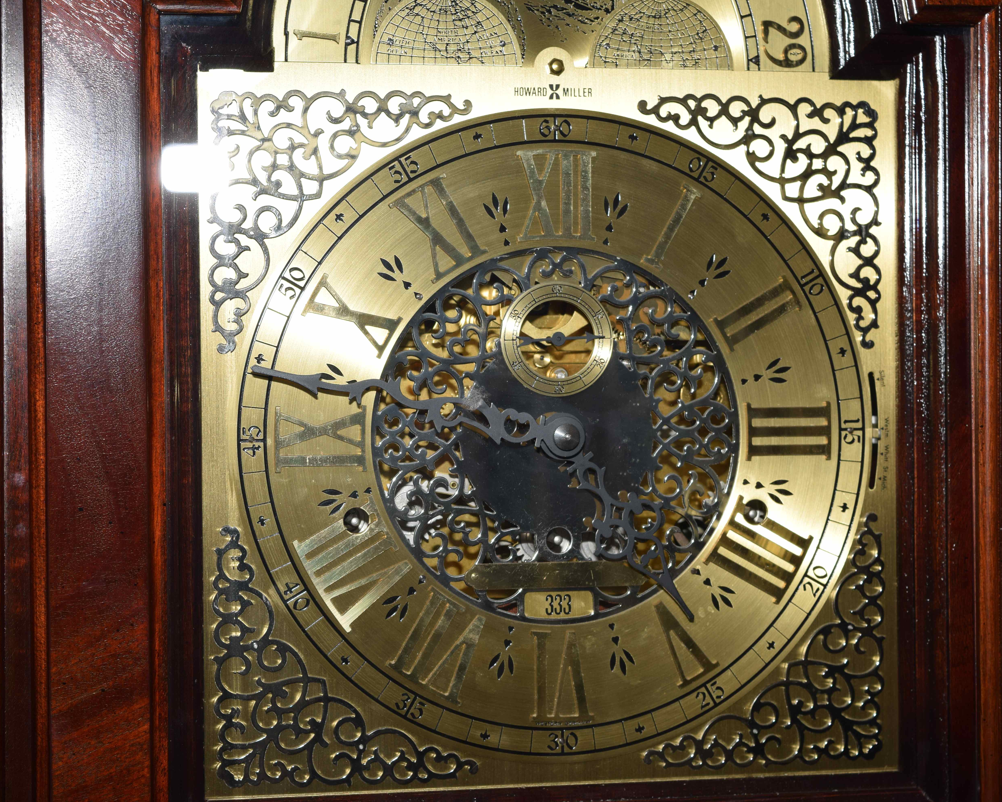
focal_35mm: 82
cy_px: 404
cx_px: 500
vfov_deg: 18.7
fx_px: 2432
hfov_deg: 23.3
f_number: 8
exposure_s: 1/200
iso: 100
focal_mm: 48
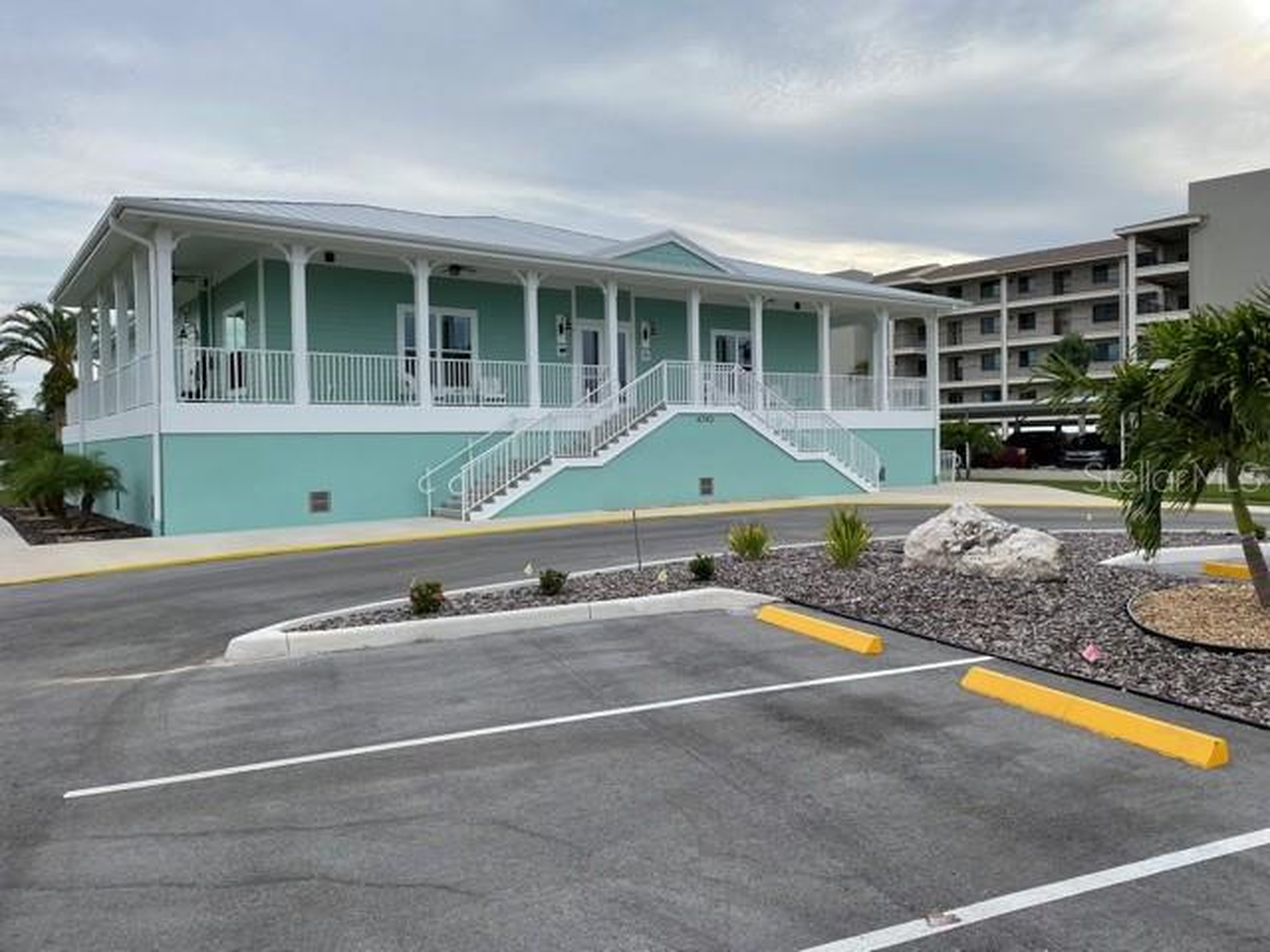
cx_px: 635
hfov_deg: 67.3
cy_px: 476
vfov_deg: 53.1
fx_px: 954
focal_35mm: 26
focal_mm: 4.2
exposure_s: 1/2212
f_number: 1.6
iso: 32
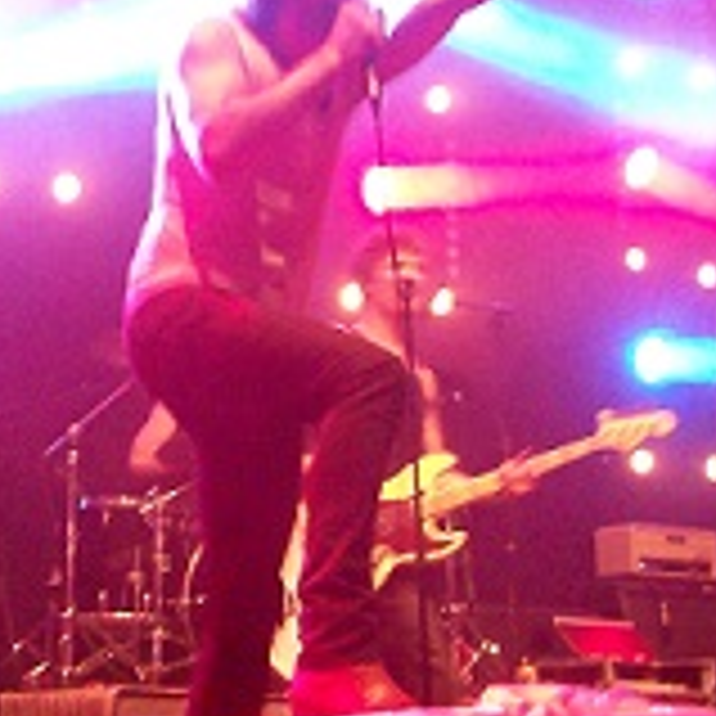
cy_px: 248
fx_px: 1966
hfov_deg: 20.0
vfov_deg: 20.6
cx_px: -14
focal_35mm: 84
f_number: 2.8
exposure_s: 1/26.5
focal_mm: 5.8
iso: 400
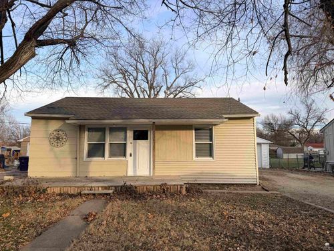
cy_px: 126
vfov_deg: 56.8
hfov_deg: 71.6
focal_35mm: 24
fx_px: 232
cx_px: 167
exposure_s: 1/1437
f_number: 1.78
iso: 80
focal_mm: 6.76
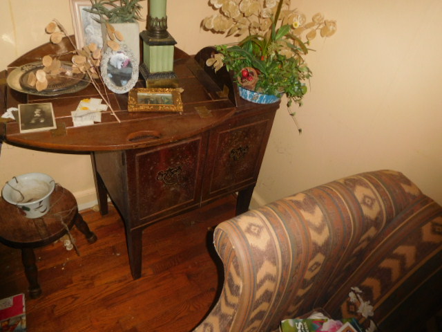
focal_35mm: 25
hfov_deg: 69.4
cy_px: 166
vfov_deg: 54.9
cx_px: 221
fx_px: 319
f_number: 3.4
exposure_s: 1/30
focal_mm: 4.5
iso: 200
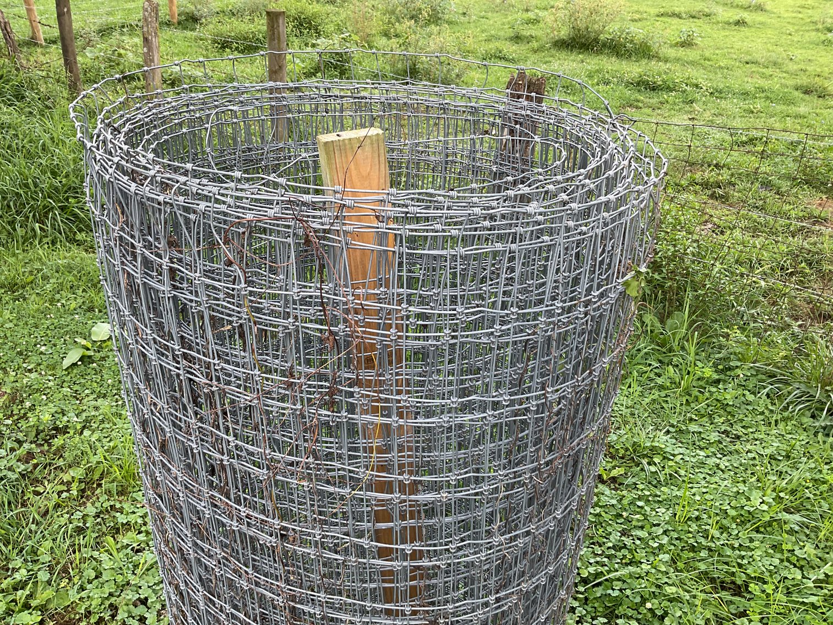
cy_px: 312
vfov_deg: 48.2
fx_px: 698
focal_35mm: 29
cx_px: 416
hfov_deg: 61.7
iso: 16
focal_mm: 3
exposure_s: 1/165
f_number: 1.8
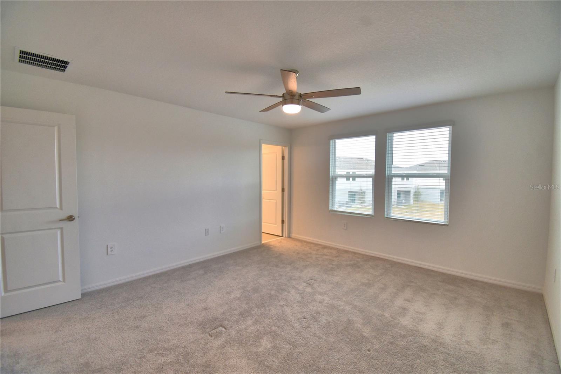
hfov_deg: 100.4
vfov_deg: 77.3
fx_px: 234
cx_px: 280
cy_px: 187
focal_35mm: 15
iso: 250
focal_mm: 10
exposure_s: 1/125
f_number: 4.5
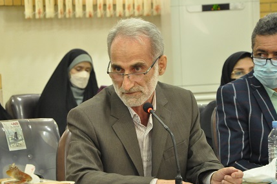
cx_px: 127
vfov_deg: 7.5
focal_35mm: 184
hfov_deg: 11.2
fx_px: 1411
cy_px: 101
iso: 3200
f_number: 6.3
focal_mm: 105
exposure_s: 1/50
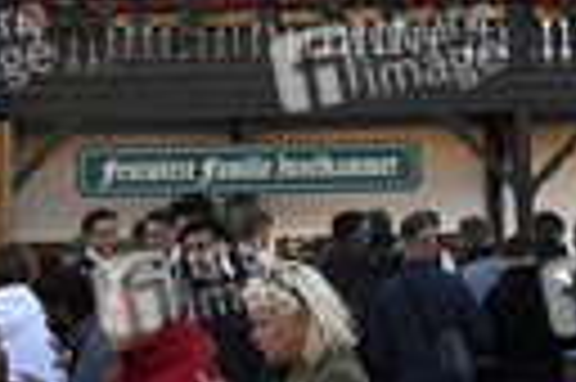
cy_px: -54
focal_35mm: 141
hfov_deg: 14.6
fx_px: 2253
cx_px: 268
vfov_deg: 9.6
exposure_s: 1/400
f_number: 10
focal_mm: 40
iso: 800
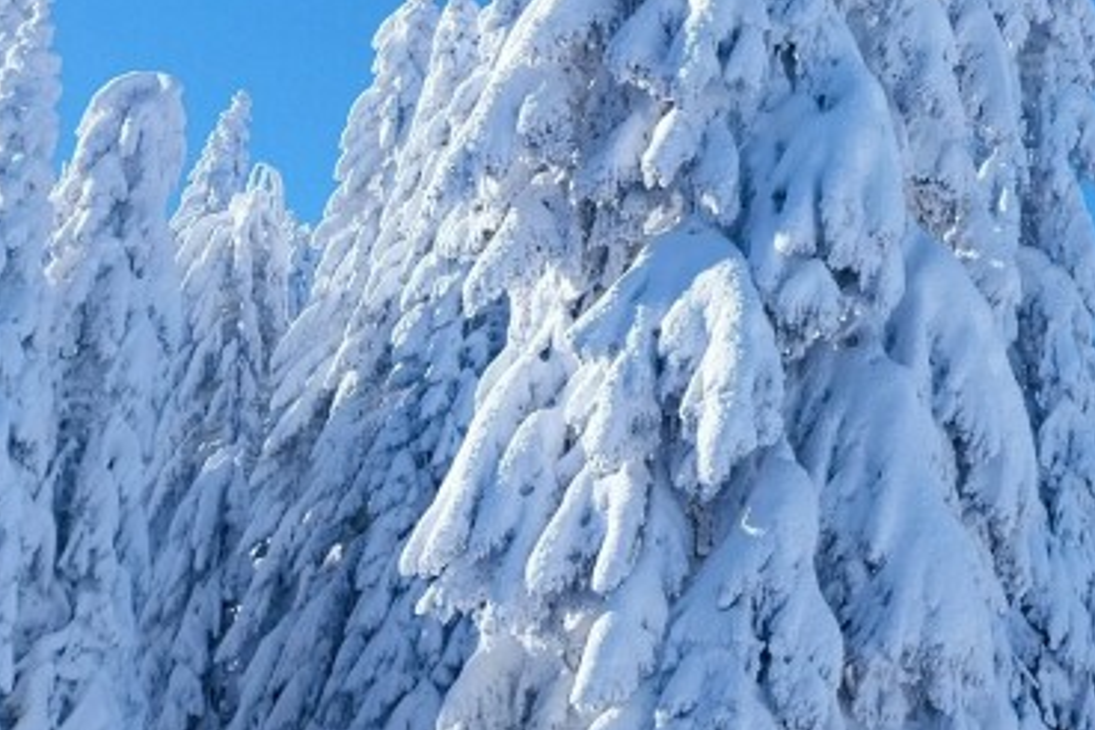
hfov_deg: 24.3
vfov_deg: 17.7
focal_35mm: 75
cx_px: 1344
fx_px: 2281
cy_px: -18
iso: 25
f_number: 1.8
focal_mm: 4
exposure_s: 1/1387
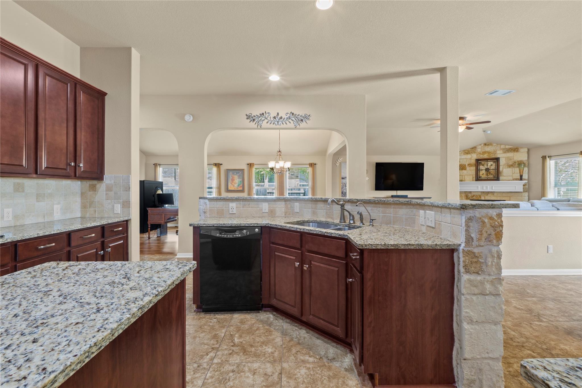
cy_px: 194
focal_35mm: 15
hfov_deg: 100.4
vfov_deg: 77.3
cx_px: 291
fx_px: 242
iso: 250
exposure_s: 5
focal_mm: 10
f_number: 11
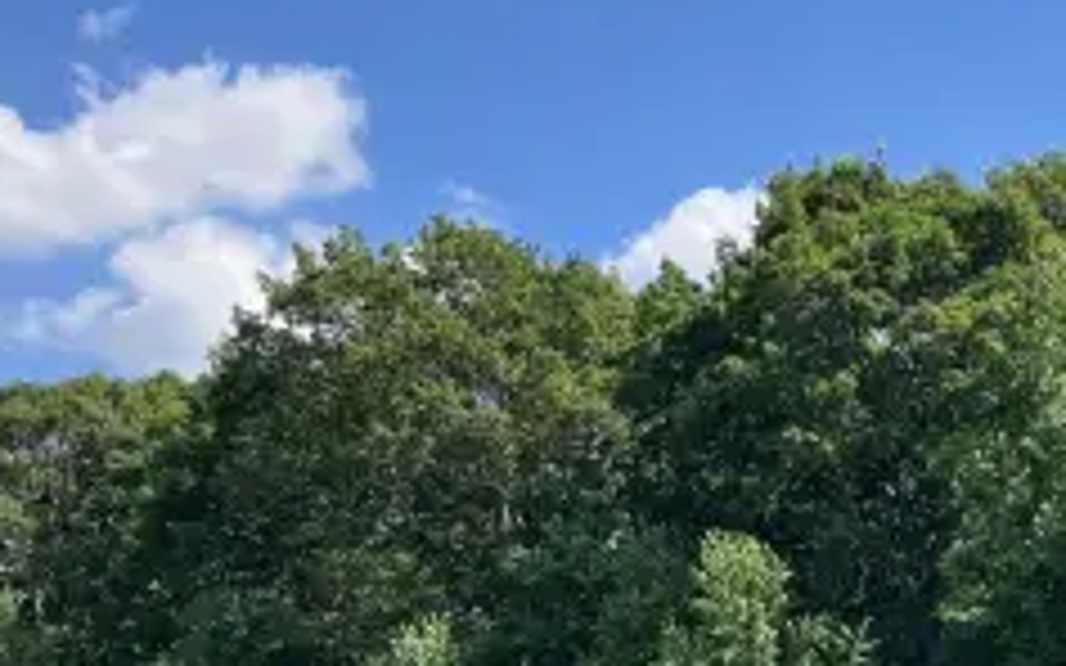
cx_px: 1012
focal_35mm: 75
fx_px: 2178
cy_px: 374
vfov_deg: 17.4
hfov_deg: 26.3
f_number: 1.8
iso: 32
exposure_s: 1/1517
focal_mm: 3.99
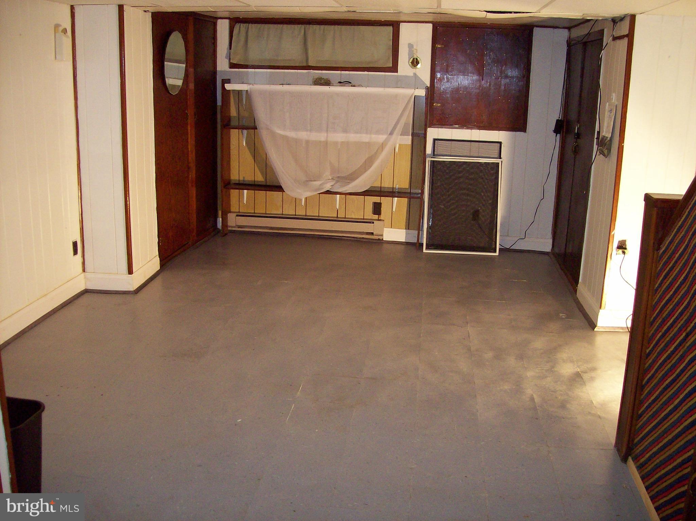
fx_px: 723
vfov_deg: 39.6
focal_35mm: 36
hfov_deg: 51.4
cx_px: 348
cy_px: 260
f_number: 2.7
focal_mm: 6
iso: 140
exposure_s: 1/72.4
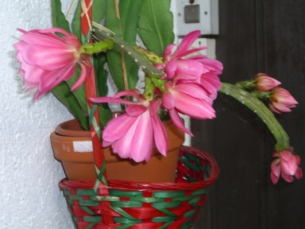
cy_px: 114
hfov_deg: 28.6
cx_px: 152
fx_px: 599
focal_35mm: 68
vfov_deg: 21.6
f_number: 4
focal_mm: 14.2
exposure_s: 1/60
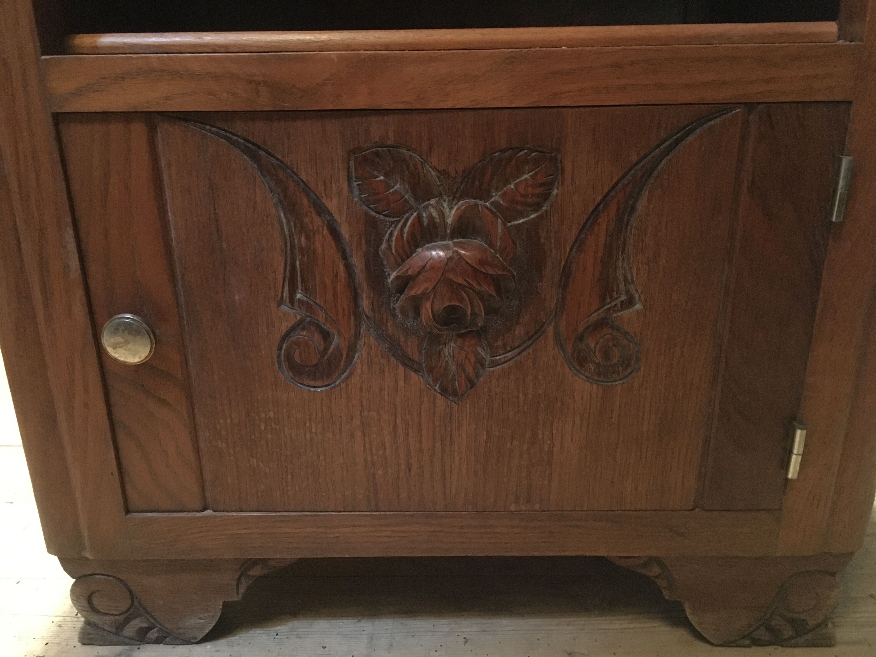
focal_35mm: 29
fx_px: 734
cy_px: 328
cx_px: 438
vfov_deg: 48.2
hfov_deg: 61.7
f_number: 2.2
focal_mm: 4.15
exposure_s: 1/17
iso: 640
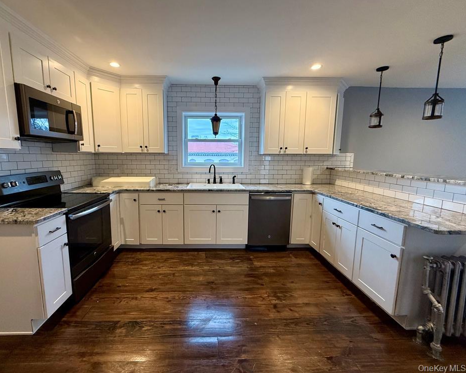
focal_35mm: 15
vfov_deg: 84.0
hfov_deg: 96.6
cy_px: 182
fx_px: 207
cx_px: 213
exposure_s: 1/120
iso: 320
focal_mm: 2.22
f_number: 2.2
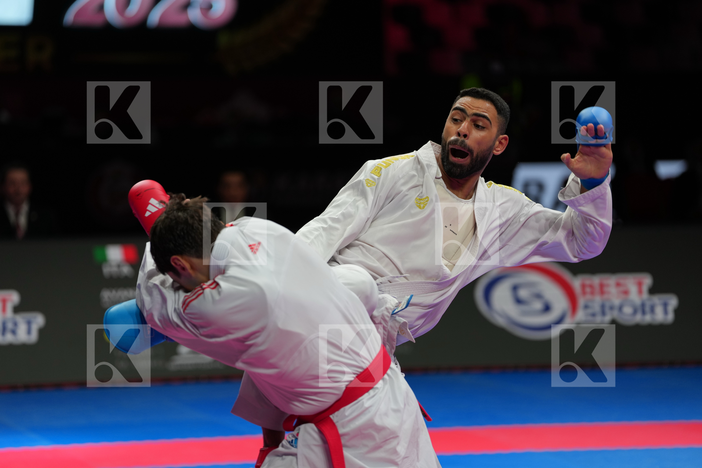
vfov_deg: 8.9
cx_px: 351
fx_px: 3022
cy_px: 234
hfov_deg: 13.3
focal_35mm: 155
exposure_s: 1/1000
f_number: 2.8
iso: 500
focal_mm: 155
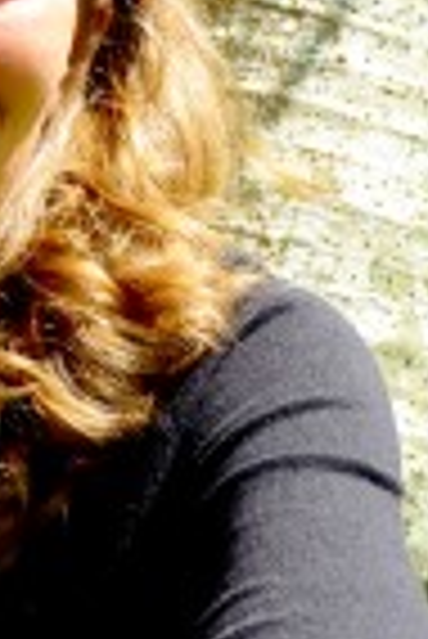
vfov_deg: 12.8
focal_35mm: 160
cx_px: -144
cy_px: 464
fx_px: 2838
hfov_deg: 8.5
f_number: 3.8
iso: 100
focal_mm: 21
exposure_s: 1/320
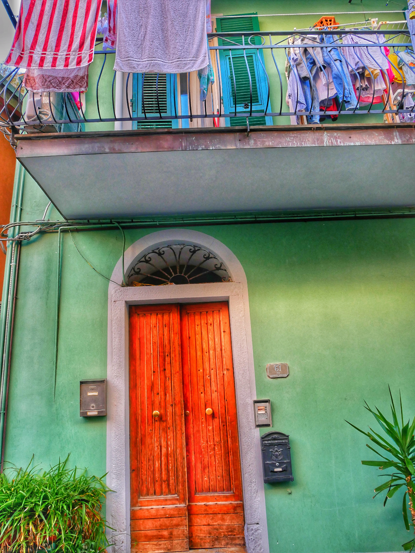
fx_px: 383
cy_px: 276
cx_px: 208
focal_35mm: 24
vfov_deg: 71.6
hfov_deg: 56.8
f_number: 7.1
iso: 500
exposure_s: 1/60
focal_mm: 12
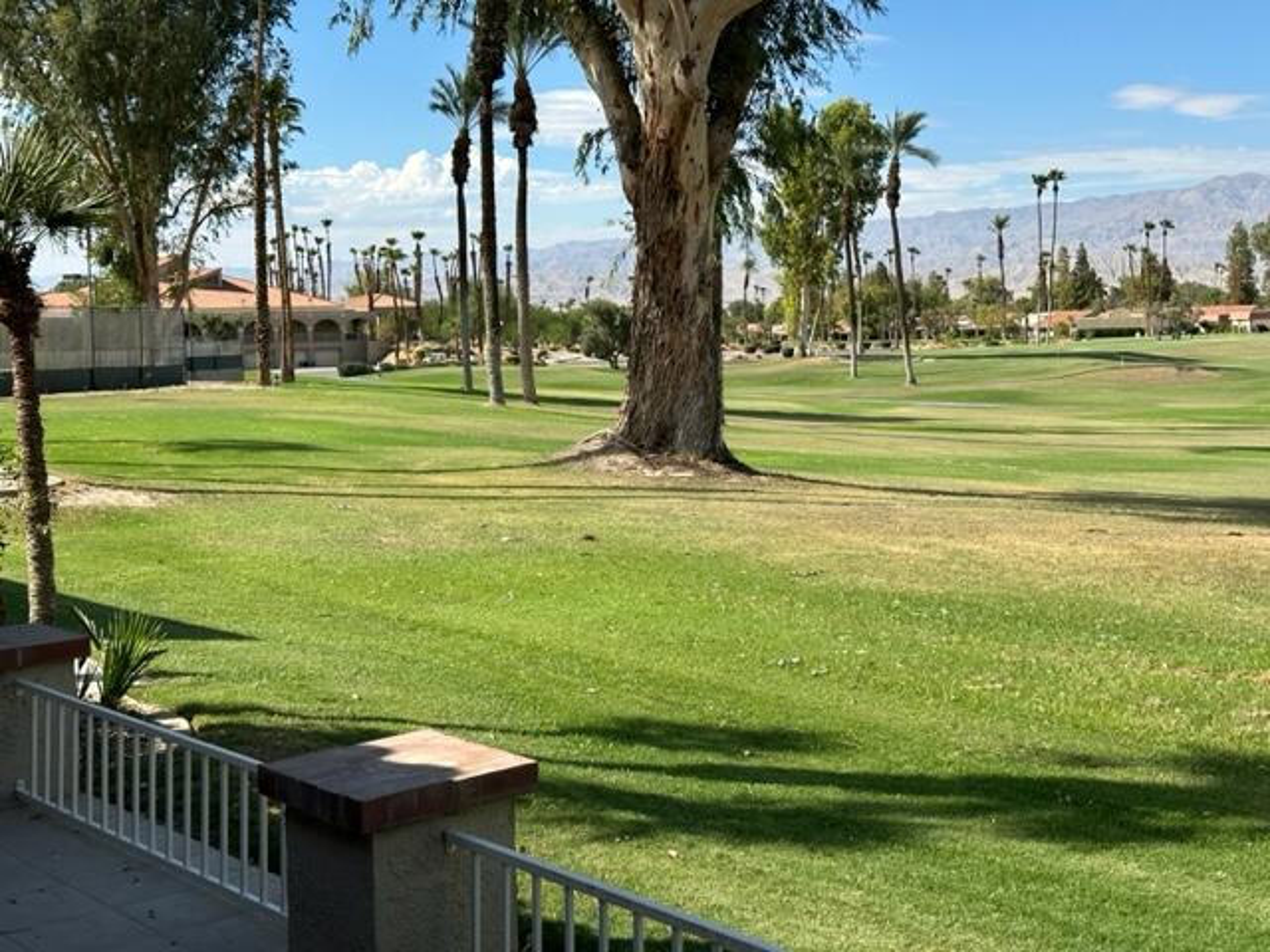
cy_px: 476
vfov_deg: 30.3
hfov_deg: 39.7
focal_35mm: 48
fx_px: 1761
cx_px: 635
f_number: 1.78
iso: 64
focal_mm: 6.86
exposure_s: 1/3367
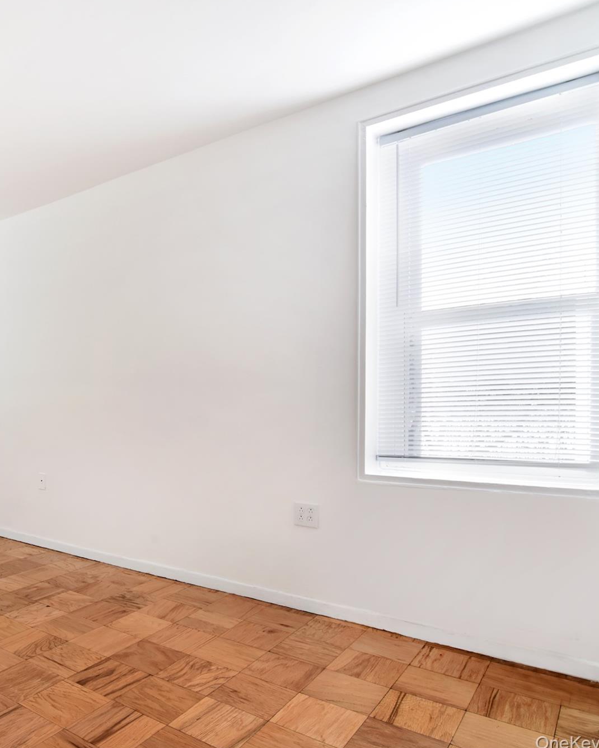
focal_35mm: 24
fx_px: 525
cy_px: 375
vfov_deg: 70.9
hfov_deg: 53.1
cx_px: 76
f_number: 11
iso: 640
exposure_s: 1/40
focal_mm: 11
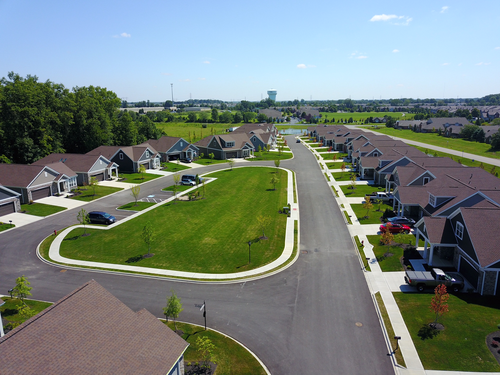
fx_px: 376
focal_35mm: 26
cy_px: 188
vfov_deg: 53.1
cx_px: 250
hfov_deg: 67.3
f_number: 2.2
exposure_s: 1/1316
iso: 100
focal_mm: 4.73
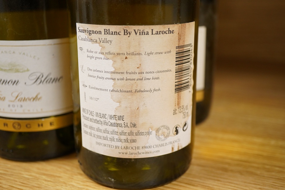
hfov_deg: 43.6
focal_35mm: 45
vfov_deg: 29.9
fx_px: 356
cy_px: 95
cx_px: 142
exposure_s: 1/125
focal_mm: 30
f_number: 5.6
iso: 1250
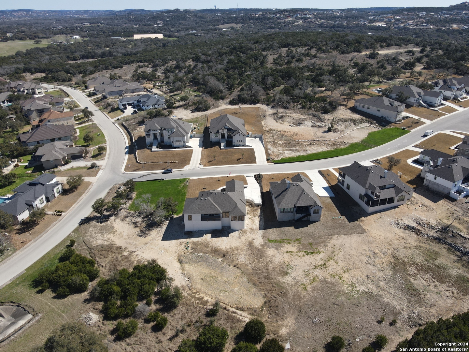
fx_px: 325
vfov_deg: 56.8
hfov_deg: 71.6
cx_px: 234
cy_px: 176
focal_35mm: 24
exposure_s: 1/640
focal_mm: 4.5
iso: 100
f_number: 2.8
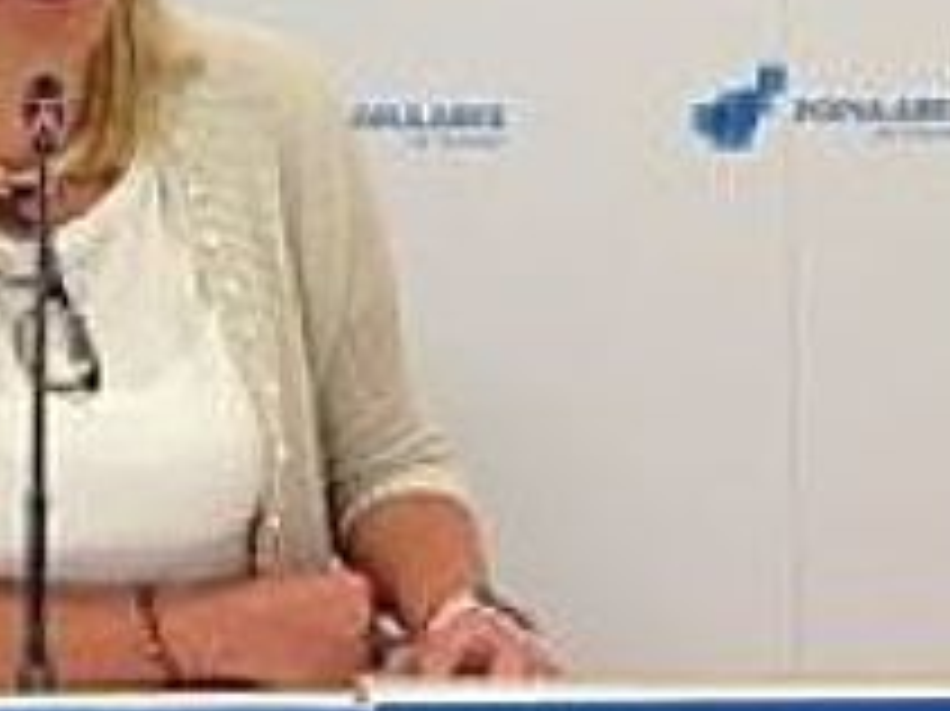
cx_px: -20
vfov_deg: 14.2
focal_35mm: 104
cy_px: 173
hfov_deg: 18.4
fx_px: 2853
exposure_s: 1/60
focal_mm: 4.12
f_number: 2.4
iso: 64
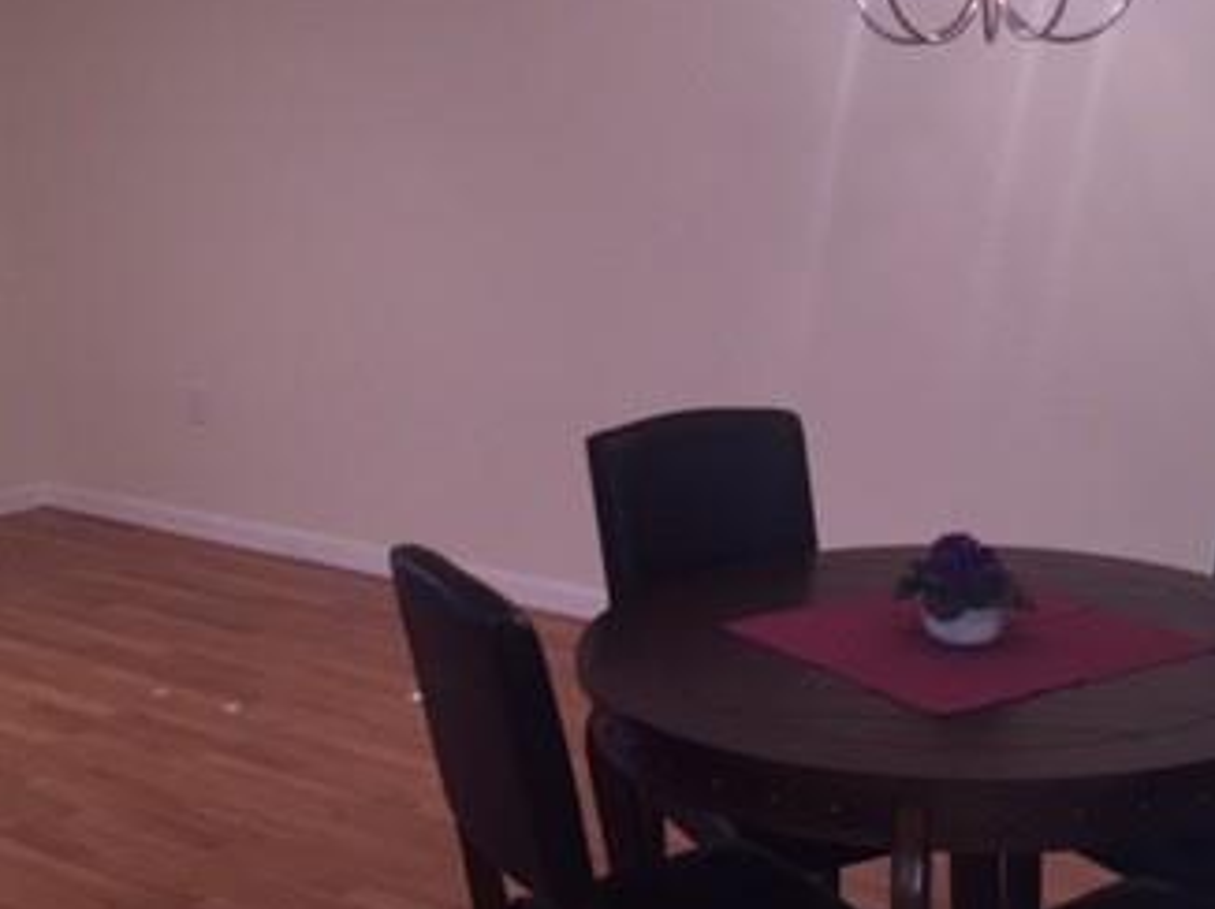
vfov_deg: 25.4
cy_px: 272
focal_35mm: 57
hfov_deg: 33.8
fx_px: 1999
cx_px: 652
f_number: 2.2
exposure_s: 1/30
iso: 160
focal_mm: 4.15
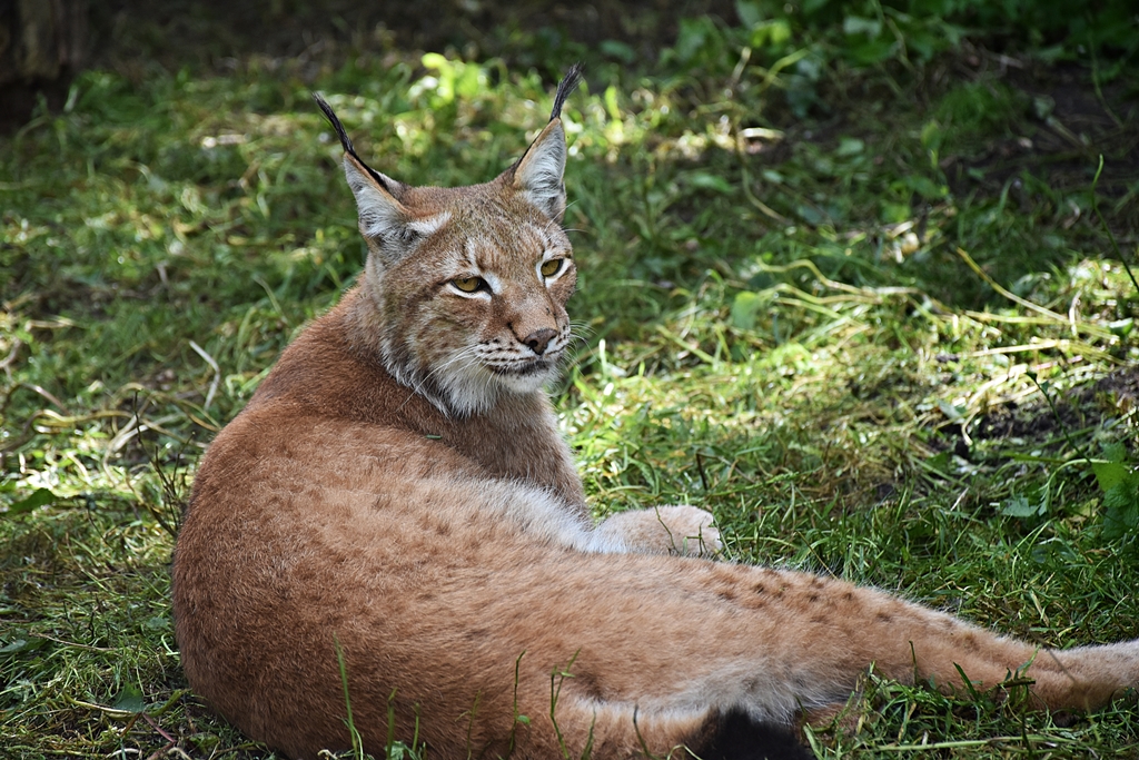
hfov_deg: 9.8
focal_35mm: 210
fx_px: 6645
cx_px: 570
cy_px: 380
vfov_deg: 6.5
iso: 400
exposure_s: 1/250
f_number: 5.6
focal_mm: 140
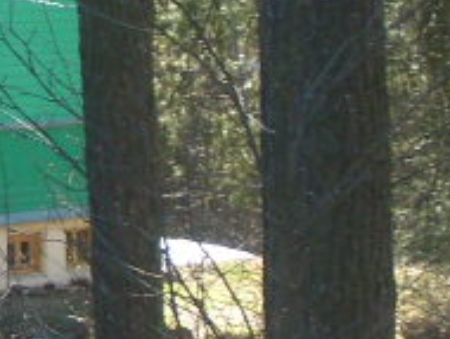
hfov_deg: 5.9
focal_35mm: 334
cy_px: -171
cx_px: -256
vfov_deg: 4.4
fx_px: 4347
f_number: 3.7
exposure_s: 1/141
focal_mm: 10.36
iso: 50
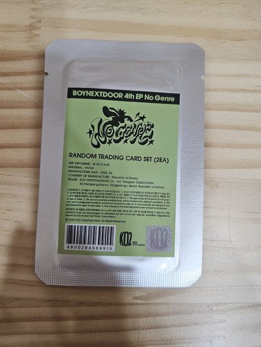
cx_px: 130
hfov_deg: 58.9
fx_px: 231
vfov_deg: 73.9
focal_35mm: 23
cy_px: 174
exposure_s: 1/120
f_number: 1.7
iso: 800
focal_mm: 6.3
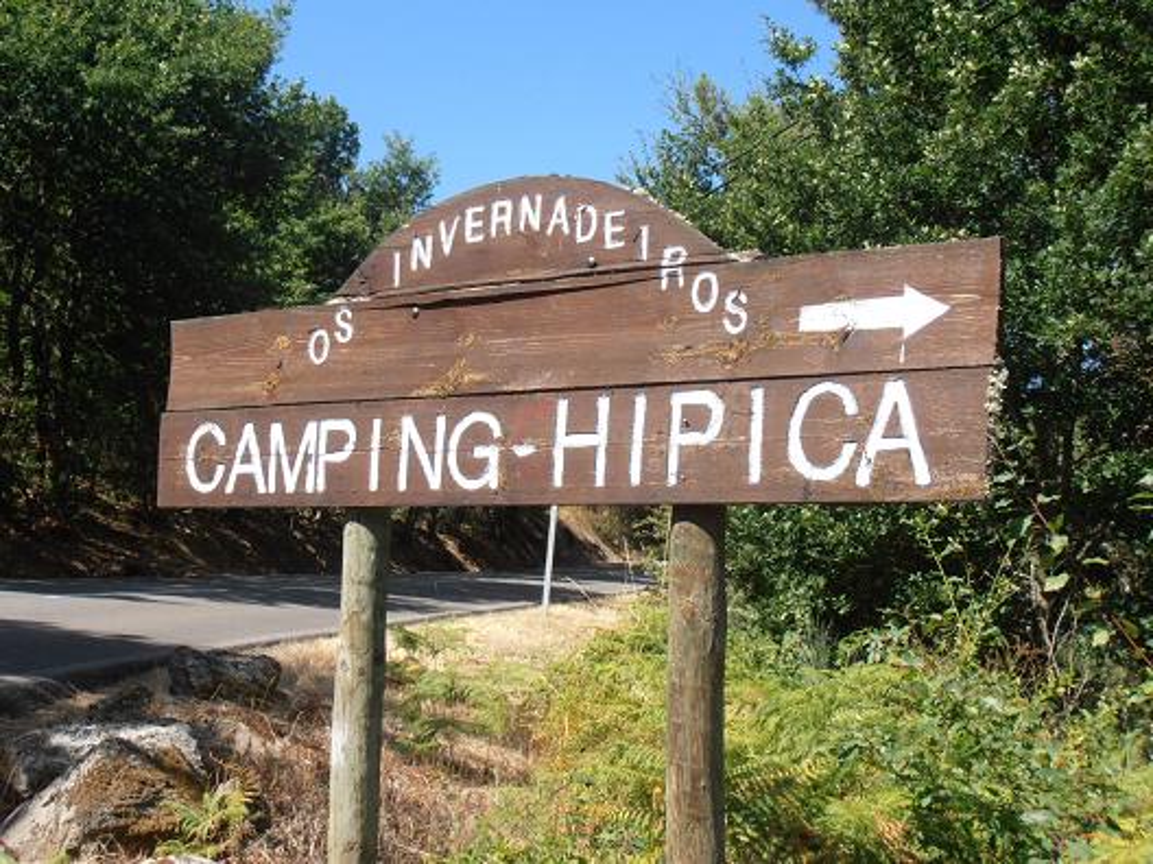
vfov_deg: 25.7
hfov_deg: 33.8
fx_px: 1899
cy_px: 432
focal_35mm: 57
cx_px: 576
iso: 80
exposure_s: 1/400
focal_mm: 10.04
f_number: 4.5
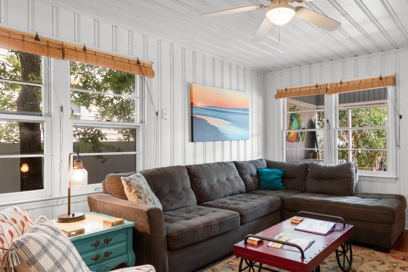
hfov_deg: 70.6
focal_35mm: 25
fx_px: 283
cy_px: 139
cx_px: 249
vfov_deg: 51.3
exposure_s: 2.5
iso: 100
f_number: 4.8
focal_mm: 13
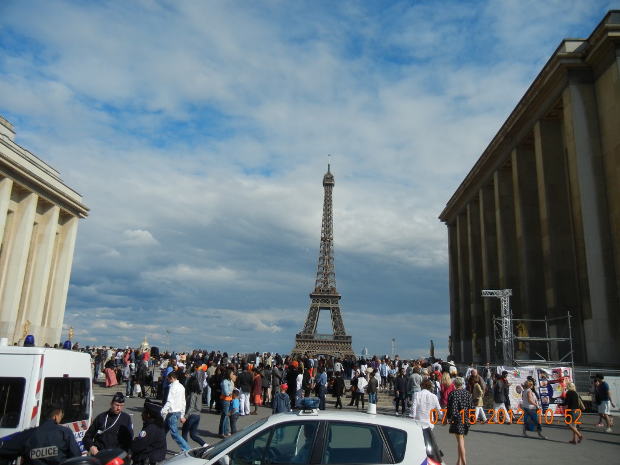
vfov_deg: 46.8
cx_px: 310
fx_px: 537
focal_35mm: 30
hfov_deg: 60.0
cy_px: 232
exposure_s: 1/685
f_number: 7
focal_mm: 5.4
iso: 160
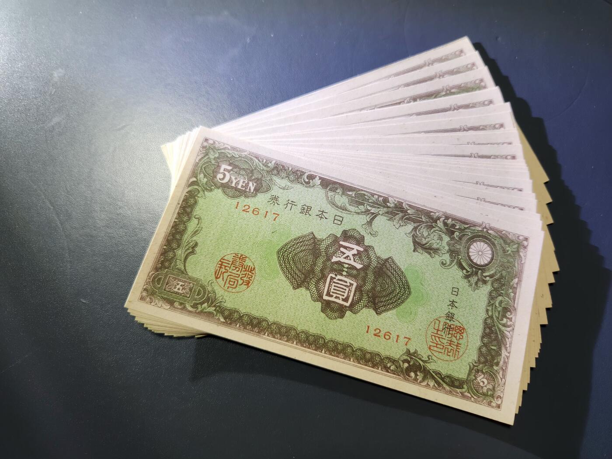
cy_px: 230
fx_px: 407
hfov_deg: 73.9
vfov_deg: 58.9
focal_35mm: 23
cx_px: 306
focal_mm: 5.4
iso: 125
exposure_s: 1/55.2
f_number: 1.8
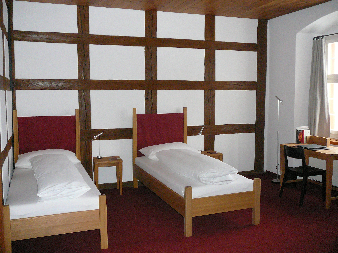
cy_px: 126
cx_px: 169
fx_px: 342
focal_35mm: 35
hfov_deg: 52.6
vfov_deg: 40.7
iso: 320
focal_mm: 5.2
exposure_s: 1/30
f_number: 2.8
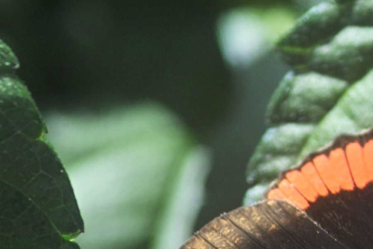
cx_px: 415
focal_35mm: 448
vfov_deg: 3.1
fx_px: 4641
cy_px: 256
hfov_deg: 4.6
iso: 200
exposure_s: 1/180
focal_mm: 105
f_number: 4
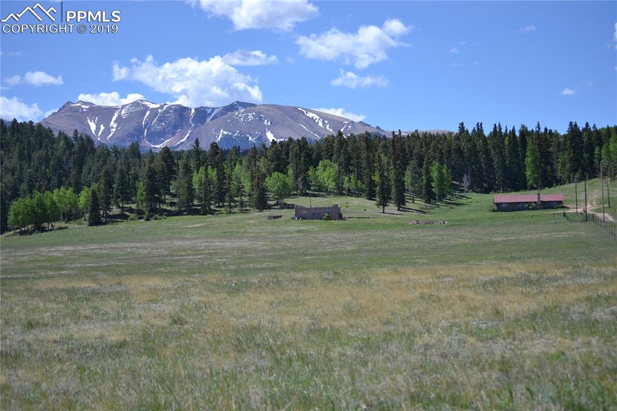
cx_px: 308
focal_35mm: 82
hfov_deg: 24.6
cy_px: 206
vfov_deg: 16.5
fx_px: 1413
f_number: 4
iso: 100
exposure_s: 1/800
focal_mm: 55
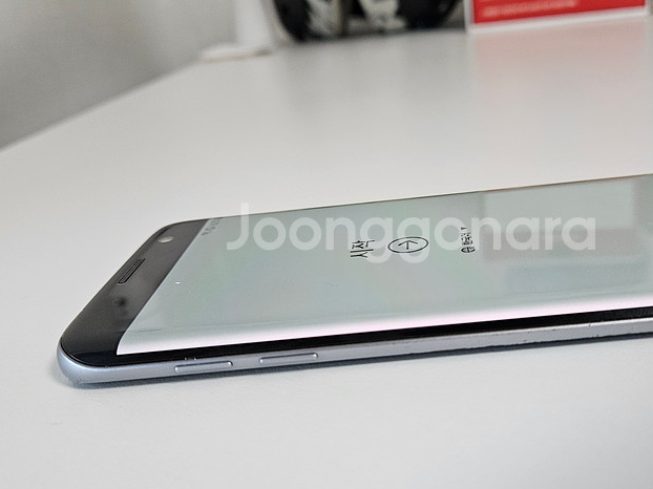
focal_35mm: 37
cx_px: 409
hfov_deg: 49.6
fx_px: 698
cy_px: 233
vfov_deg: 38.6
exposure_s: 1/120
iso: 400
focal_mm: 5.4
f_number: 1.8
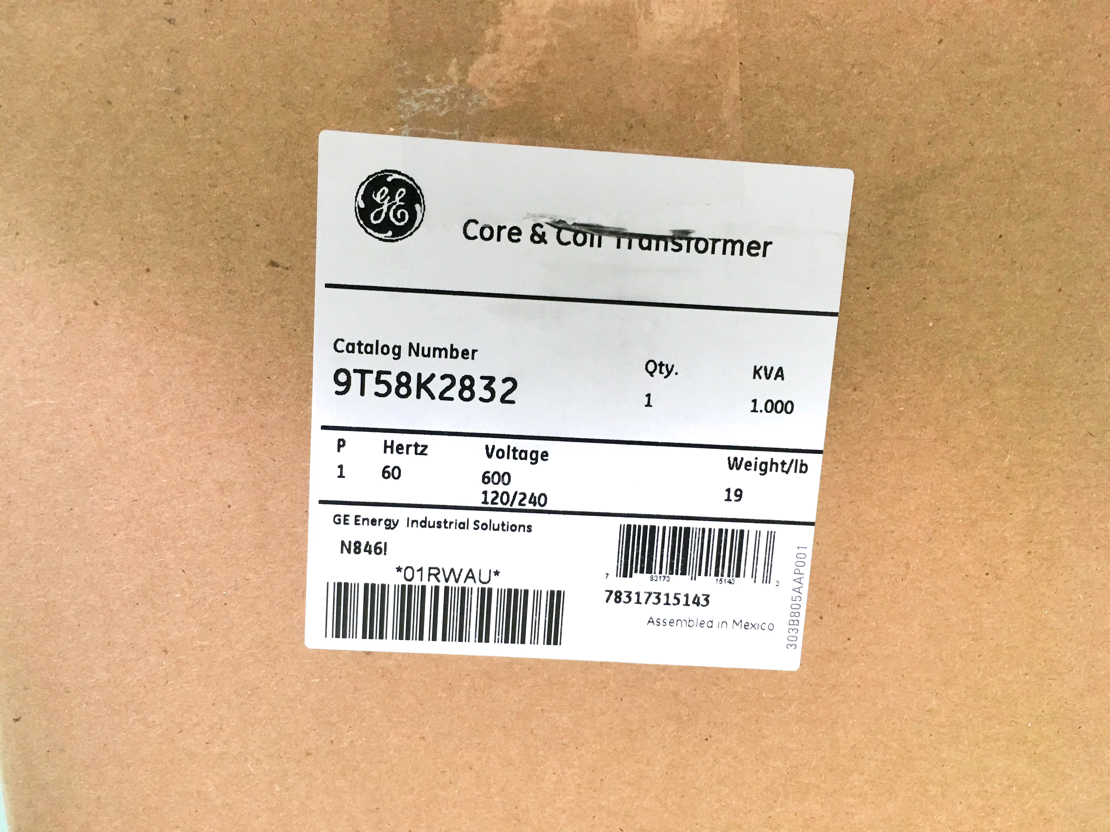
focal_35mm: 29
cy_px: 416
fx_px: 930
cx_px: 555
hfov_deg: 61.7
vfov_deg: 48.2
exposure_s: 1/30
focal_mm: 4.15
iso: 100
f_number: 2.2
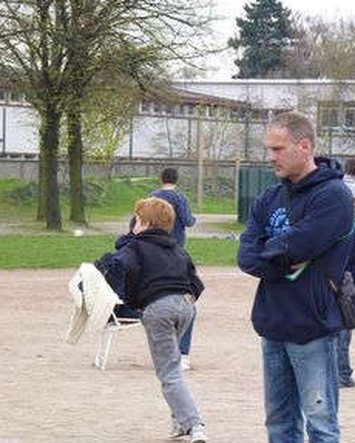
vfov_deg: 9.5
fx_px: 2676
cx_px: 316
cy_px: 262
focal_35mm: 204
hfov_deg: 7.6
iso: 80
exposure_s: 1/160
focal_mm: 22.3
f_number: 4
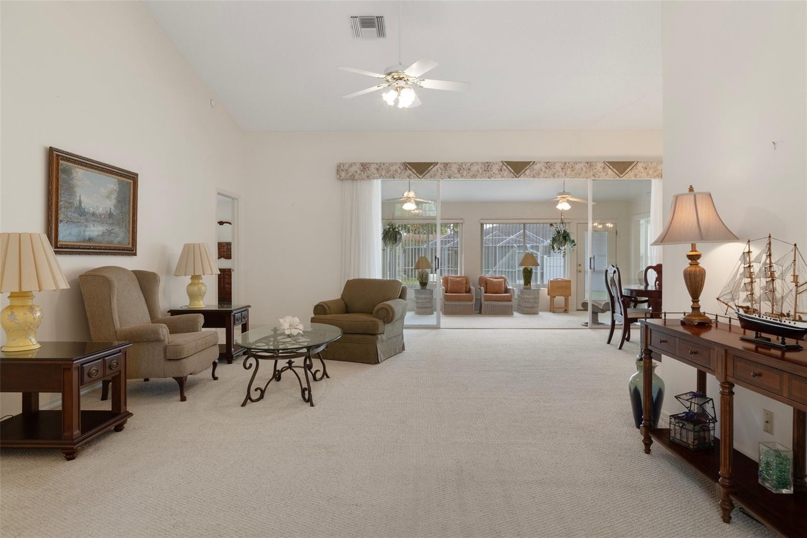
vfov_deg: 59.5
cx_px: 404
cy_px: 269
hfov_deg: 81.2
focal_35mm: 21
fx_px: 471
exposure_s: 1/4
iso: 250
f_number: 8
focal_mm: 14
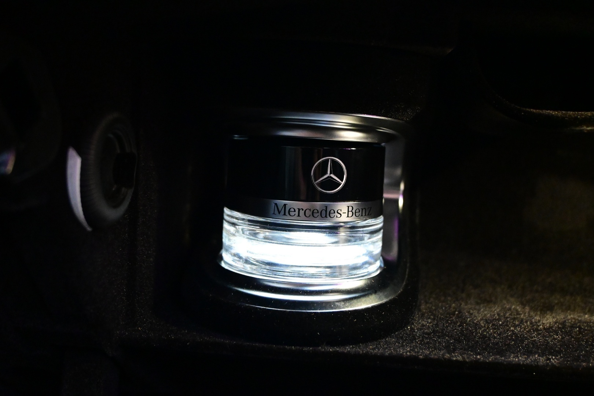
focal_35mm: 37
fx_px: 606
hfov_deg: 52.2
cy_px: 198
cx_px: 297
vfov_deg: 36.2
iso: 7200
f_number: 4.2
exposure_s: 1/40
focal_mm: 24.5
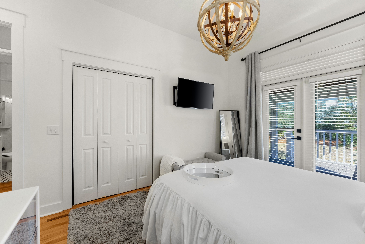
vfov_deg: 81.3
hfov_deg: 104.2
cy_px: 122
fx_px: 142
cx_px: 182
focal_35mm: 14
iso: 400
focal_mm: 14
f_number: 8
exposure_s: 1/250
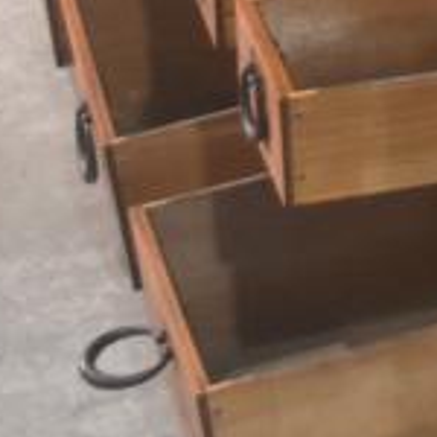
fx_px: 4213
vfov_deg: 5.8
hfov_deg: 5.9
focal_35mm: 295
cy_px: -302
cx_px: 696
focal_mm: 32
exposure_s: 1/60
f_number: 4.2
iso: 1250
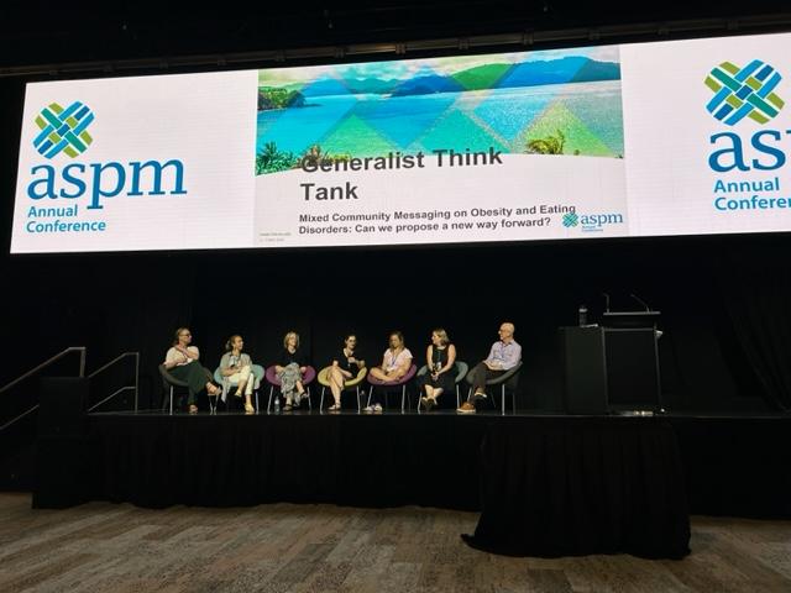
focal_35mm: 26
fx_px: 594
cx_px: 396
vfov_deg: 53.1
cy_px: 296
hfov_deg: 67.3
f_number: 1.5
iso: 40
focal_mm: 5.7
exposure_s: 1/100
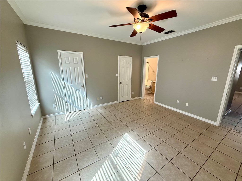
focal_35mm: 14
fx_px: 98
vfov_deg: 85.7
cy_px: 90
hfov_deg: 102.1
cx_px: 121
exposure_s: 1/120
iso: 200
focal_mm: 2.22
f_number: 2.2
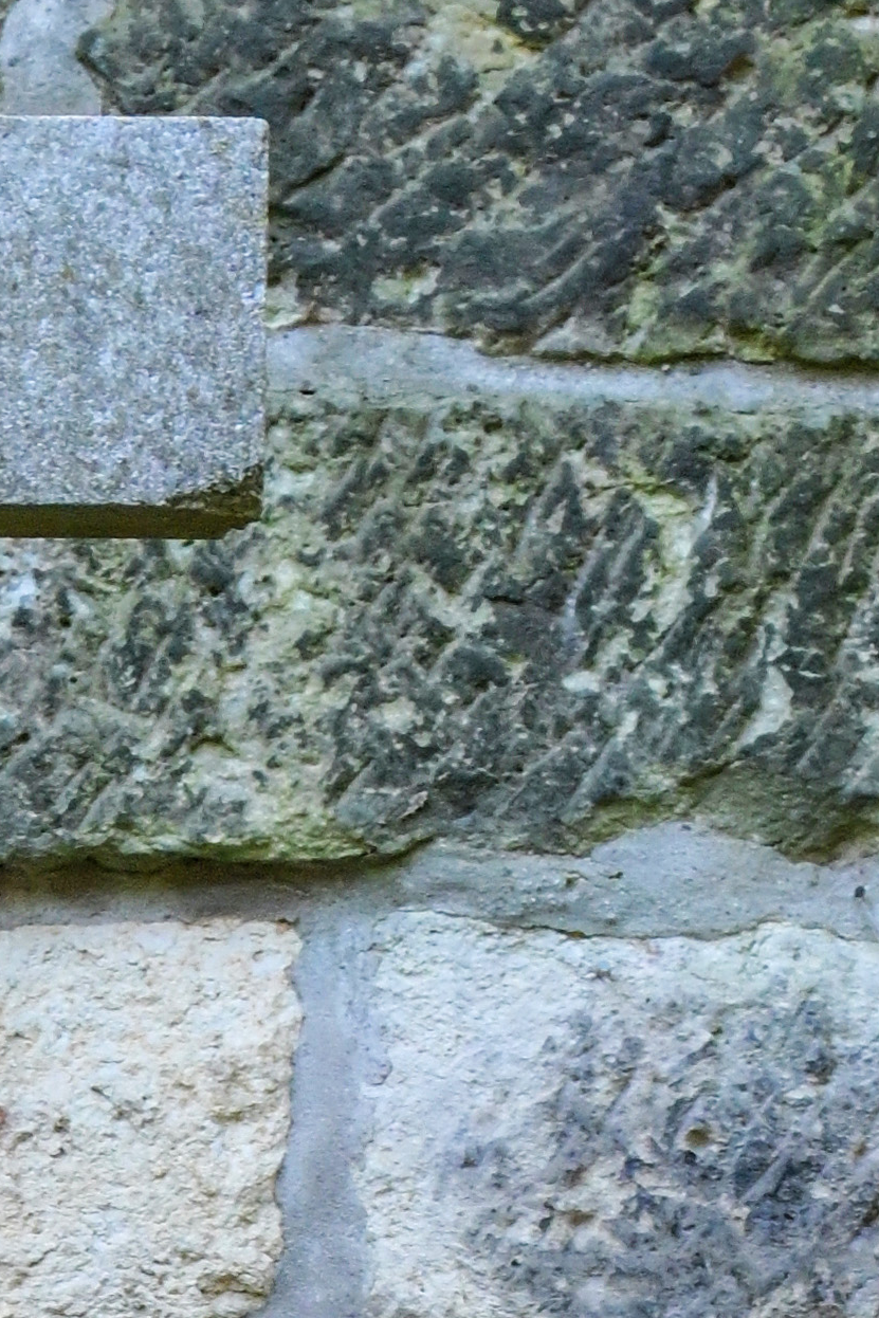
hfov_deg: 4.3
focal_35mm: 318
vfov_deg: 6.1
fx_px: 11643
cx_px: -234
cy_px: 3687
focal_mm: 48
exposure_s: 1/80
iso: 400
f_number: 8
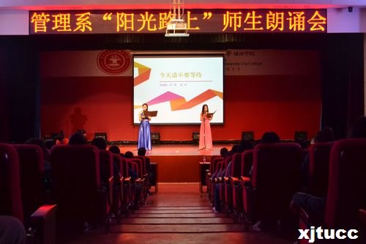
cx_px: 183
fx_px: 488
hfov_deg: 41.1
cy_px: 122
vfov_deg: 28.1
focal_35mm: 48
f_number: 4.8
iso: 2800
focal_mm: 32
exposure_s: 1/60
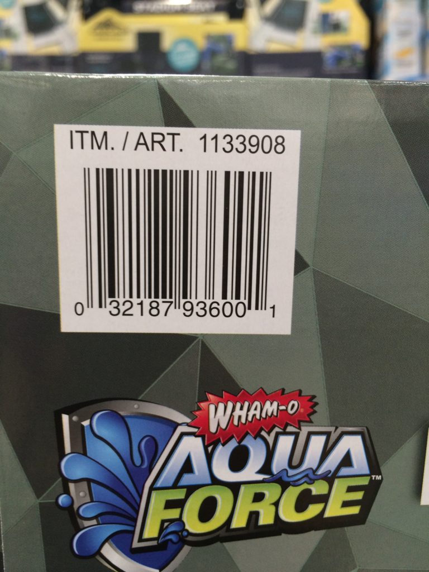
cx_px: 214
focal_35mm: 29
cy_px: 286
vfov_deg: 61.7
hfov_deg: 48.2
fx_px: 479
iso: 80
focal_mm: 4.15
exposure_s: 1/30
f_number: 2.2
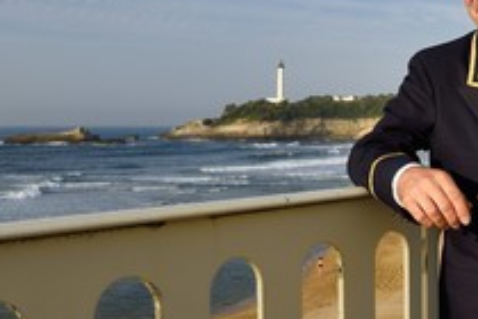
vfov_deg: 28.0
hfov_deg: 40.9
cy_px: 182
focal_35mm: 48
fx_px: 637
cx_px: 287
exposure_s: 1/125
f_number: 13
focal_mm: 24
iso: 200
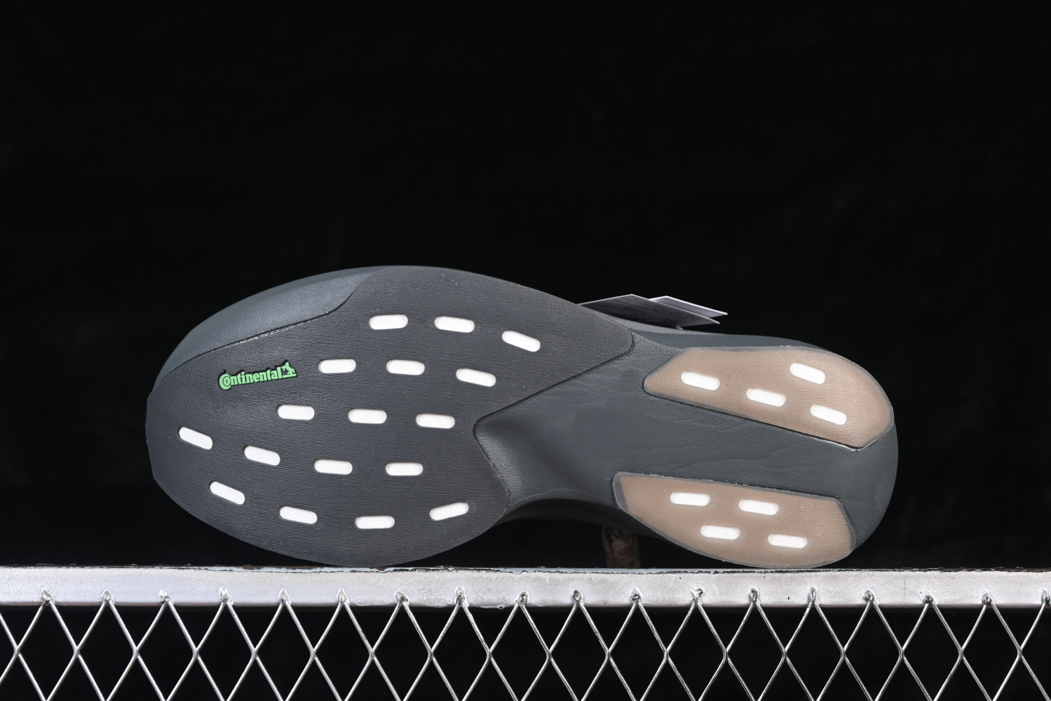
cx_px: 526
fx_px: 2190
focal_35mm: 75
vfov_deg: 18.2
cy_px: 350
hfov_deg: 27.0
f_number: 6.3
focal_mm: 50
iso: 160
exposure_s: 1/60
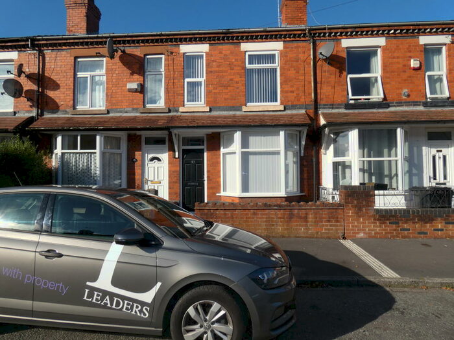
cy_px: 170
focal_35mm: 20
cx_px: 227
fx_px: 262
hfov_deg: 81.7
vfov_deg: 66.0
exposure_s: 1/1000
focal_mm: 3.6
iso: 80
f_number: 3.5
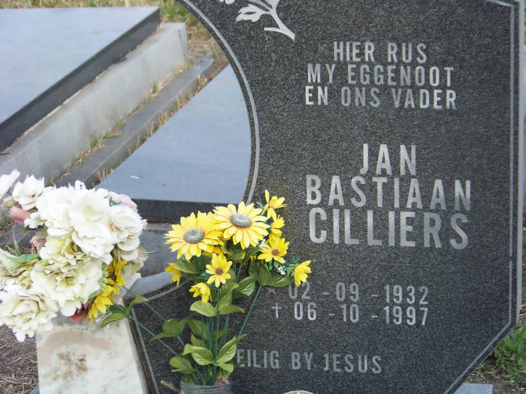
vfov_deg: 11.8
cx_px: 263
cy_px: 197
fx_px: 1915
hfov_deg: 15.6
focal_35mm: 126
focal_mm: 21.1
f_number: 3.2
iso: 64
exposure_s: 1/250
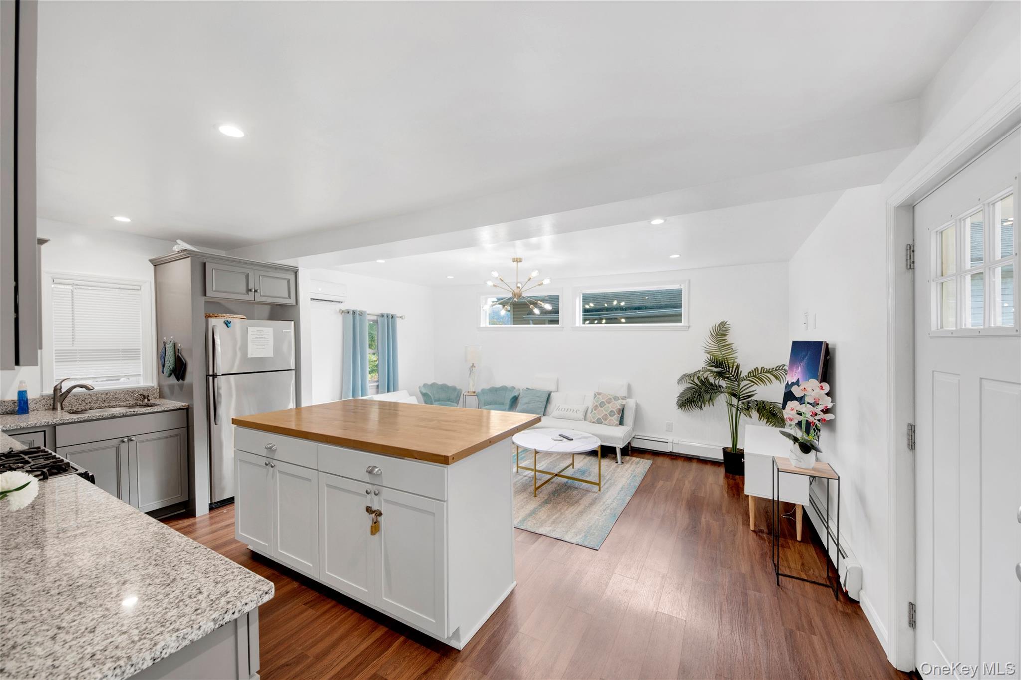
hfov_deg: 112.6
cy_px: 340
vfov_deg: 90.0
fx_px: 340
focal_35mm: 12
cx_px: 510
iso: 100
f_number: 8
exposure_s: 1/3
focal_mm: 8
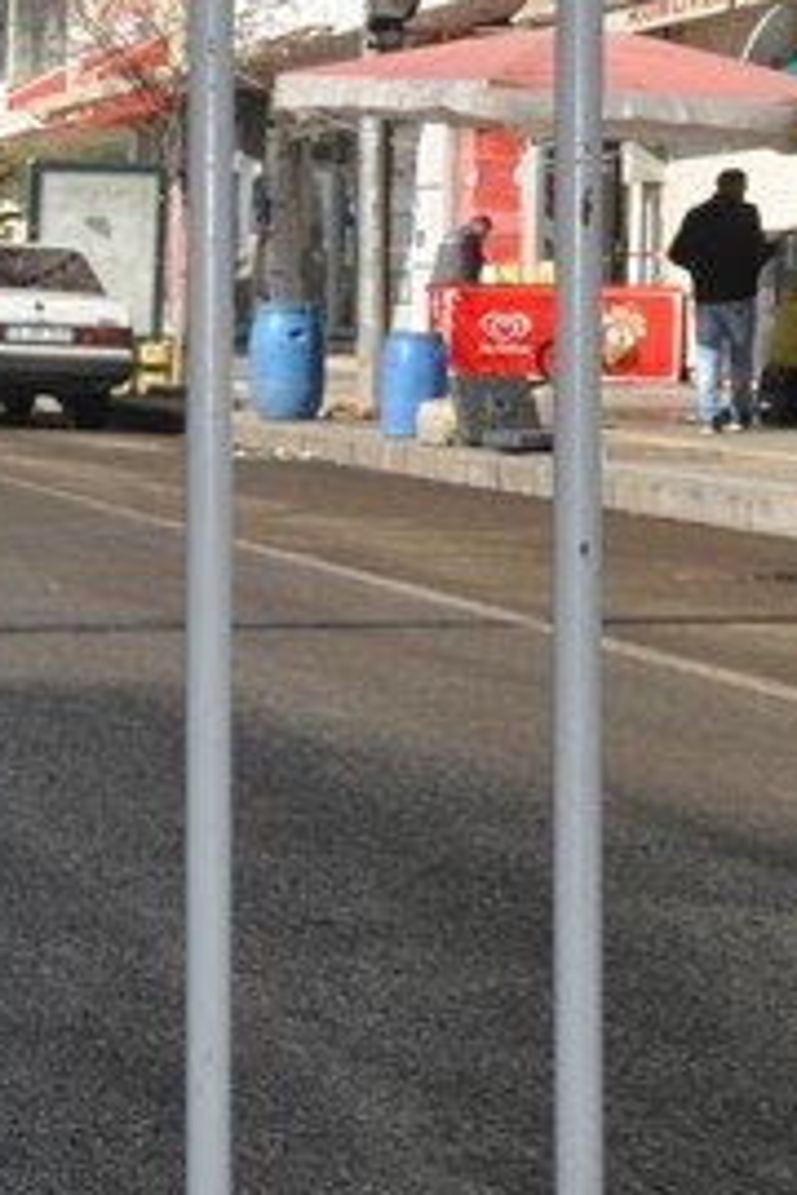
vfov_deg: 20.1
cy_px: 328
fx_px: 3354
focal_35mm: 101
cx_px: -536
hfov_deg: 12.6
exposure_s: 1/200
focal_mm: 28
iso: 800
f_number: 22
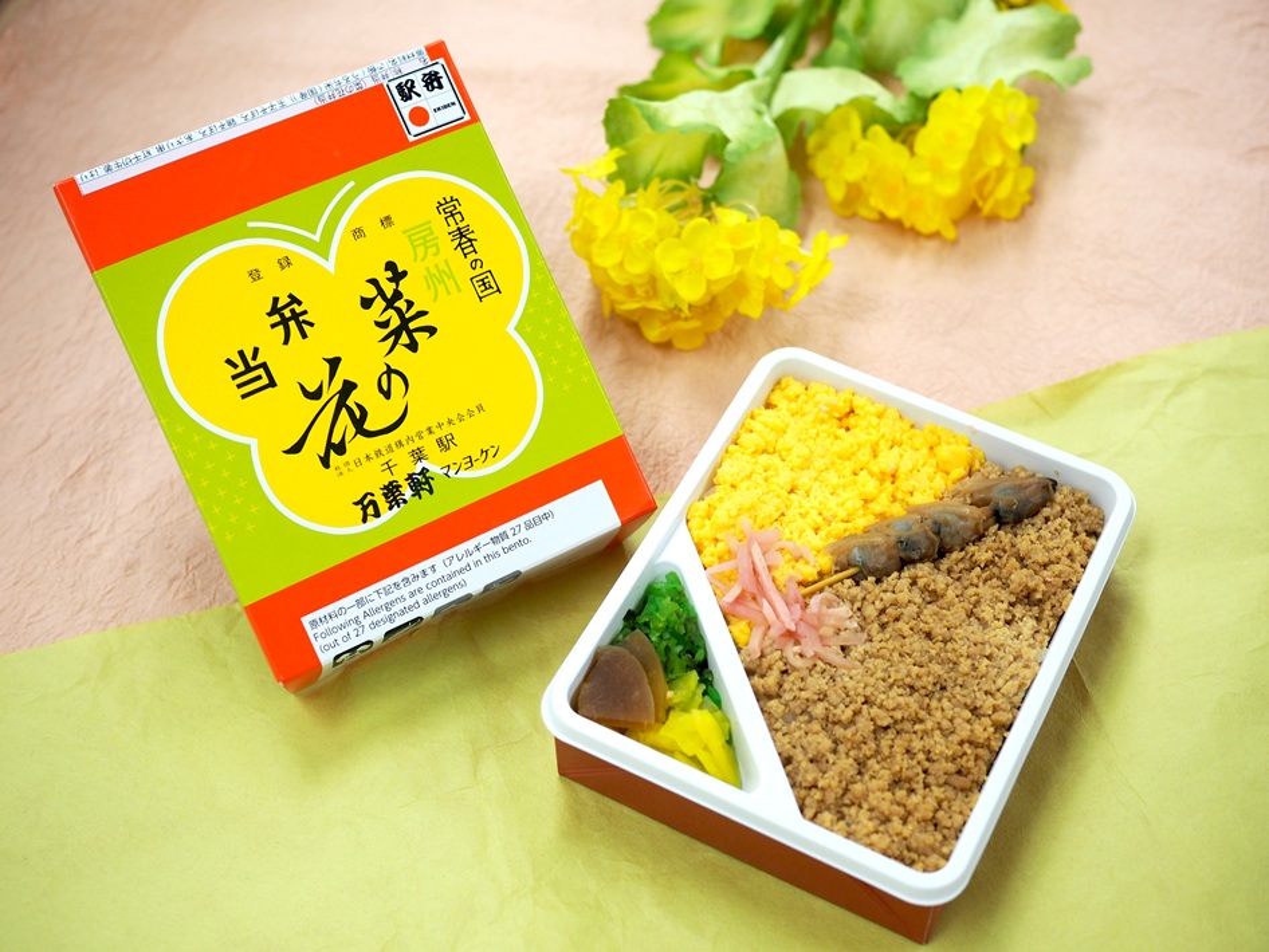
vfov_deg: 29.1
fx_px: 1833
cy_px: 476
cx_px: 634
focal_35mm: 50
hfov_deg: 38.2
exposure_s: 1/125
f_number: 2.2
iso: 200
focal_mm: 25
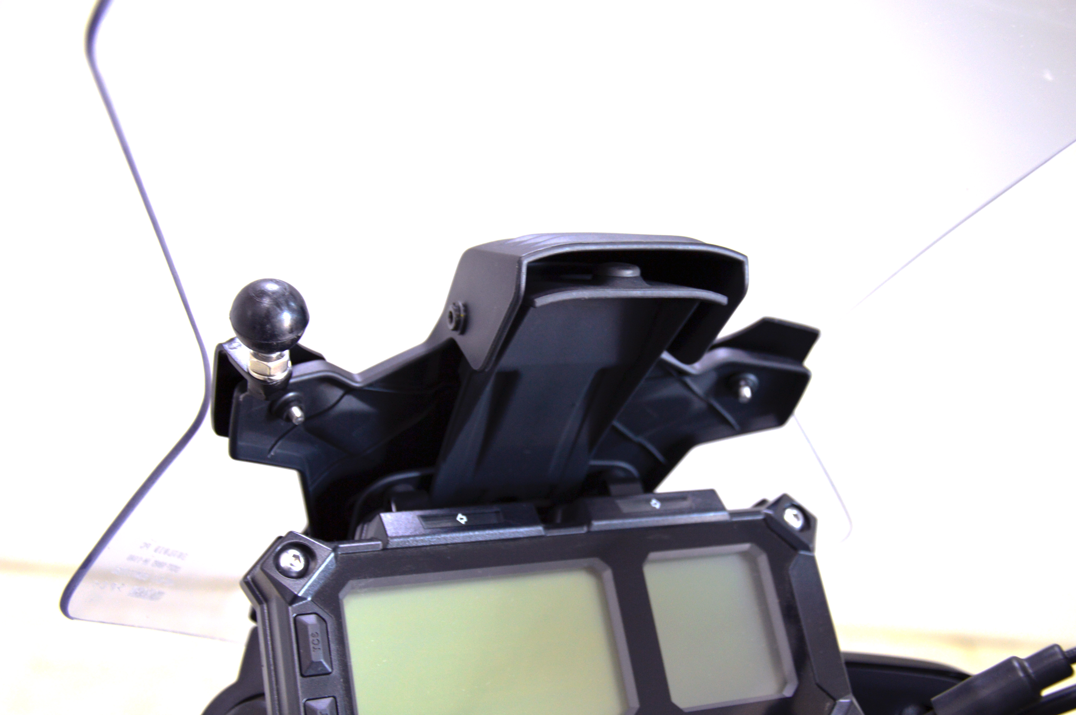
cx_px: 538
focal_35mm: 45
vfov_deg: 29.8
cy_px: 358
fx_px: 1344
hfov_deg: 43.6
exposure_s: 1/30
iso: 400
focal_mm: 30
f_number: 4.2
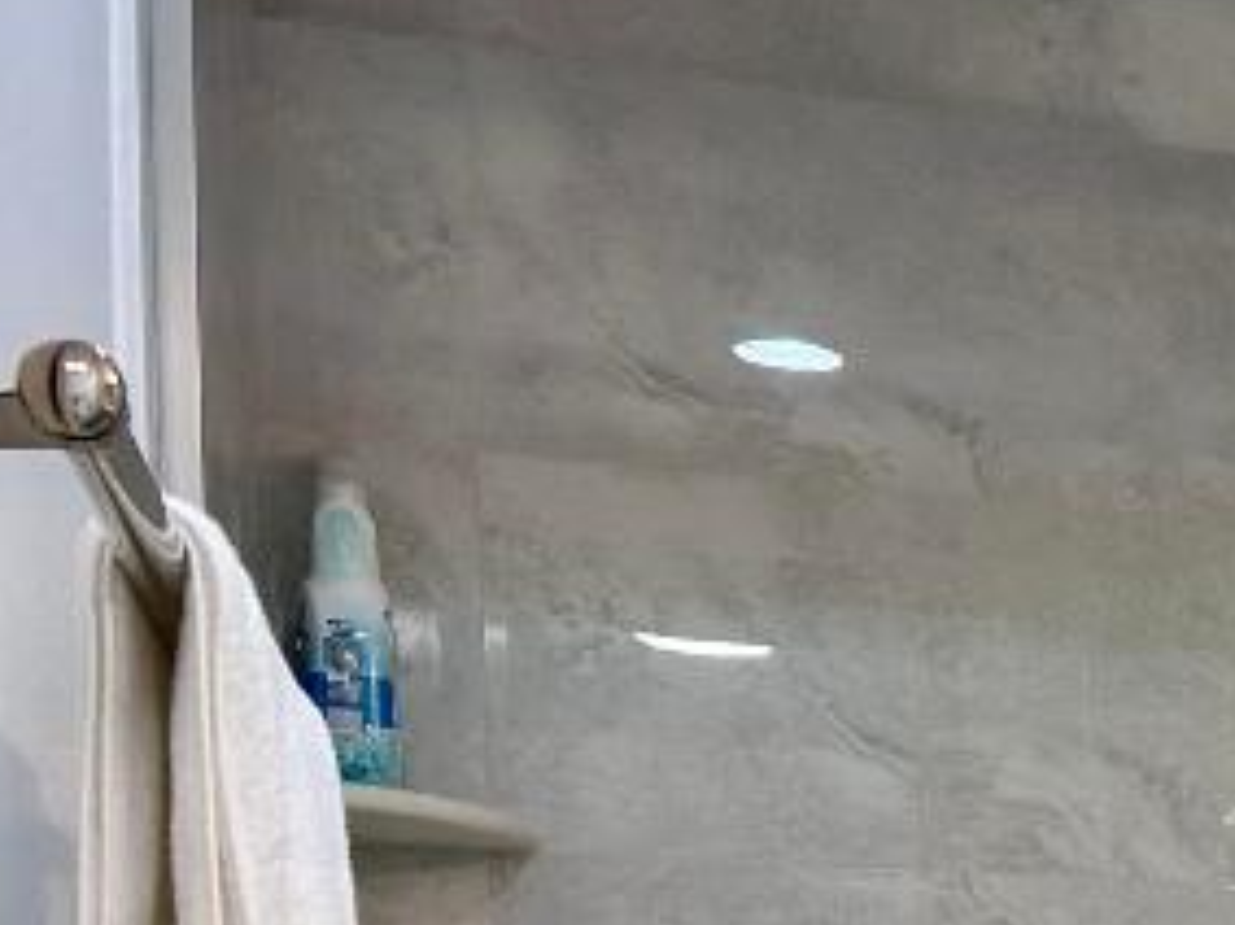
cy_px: 1418
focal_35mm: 94
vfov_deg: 14.6
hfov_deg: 17.4
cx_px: 2160
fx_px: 3352
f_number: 1.5
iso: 64
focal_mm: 5.7
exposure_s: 1/141
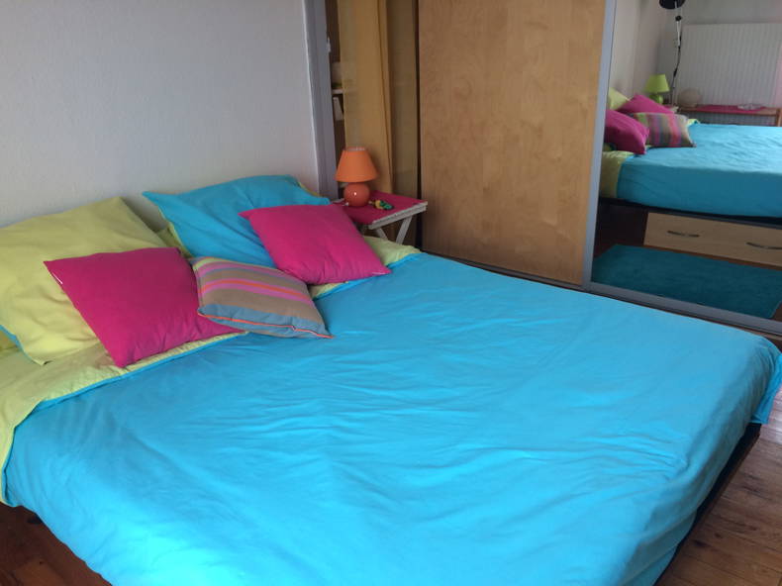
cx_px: 391
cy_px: 293
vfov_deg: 48.2
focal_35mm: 29
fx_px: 655
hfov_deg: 61.7
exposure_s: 1/33
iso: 100
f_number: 2.2
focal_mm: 4.15
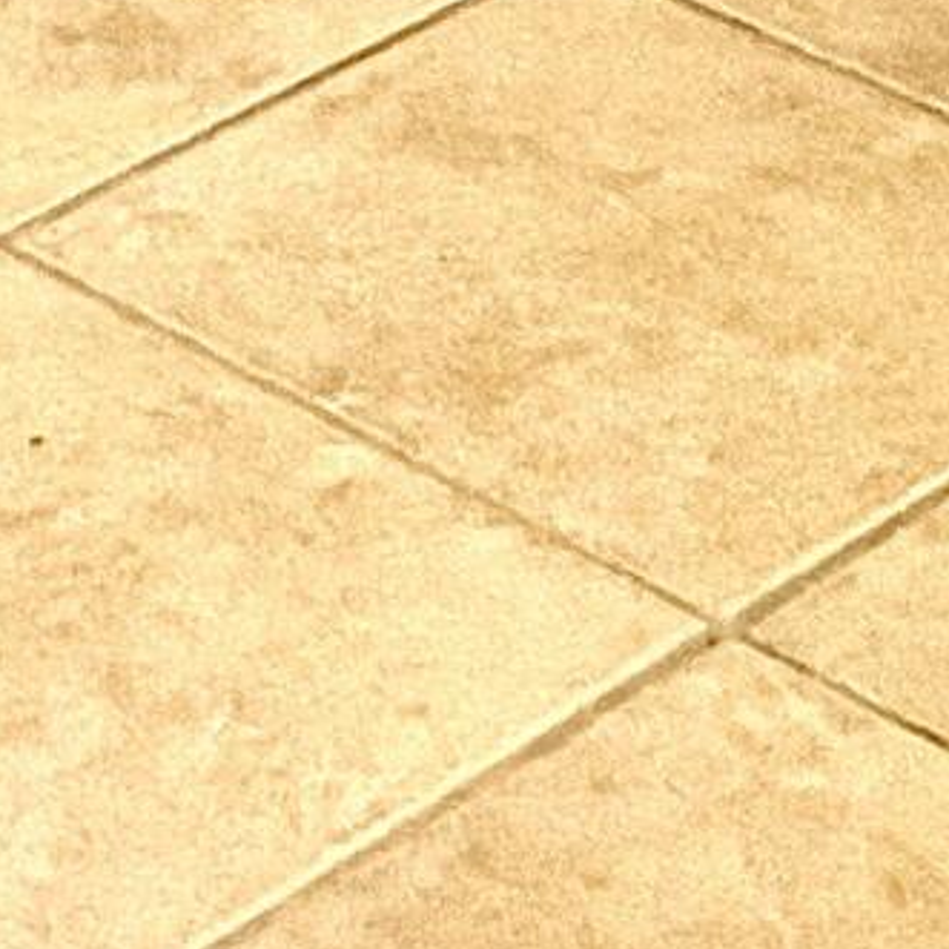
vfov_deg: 7.2
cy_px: -2231
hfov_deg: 8.1
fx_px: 6451
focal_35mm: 208
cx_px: -711
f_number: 1.6
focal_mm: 5.1
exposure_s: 1/60
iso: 250
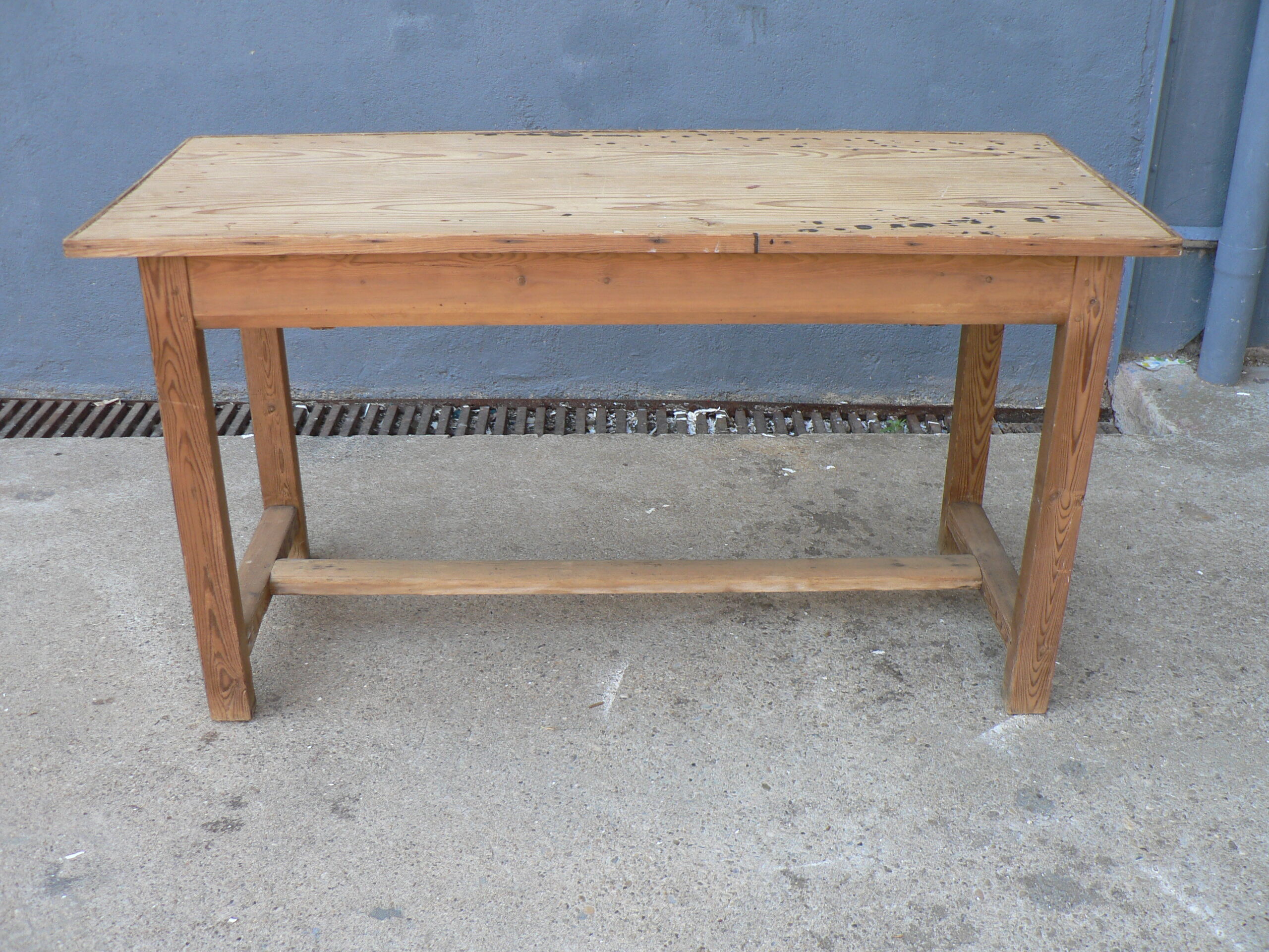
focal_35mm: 36
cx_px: 634
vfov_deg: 39.7
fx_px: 1320
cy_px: 476
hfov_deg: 51.4
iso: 80
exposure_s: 1/100
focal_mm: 6
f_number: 2.8
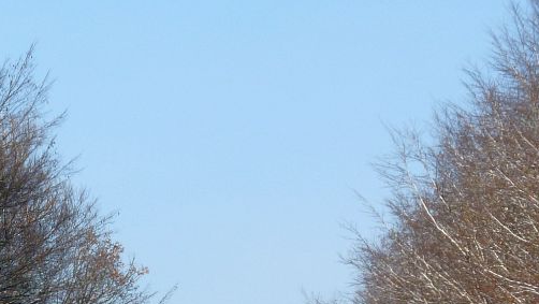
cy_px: 393
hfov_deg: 7.1
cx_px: 165
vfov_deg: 4.0
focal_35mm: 304
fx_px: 4347
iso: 80
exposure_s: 1/400
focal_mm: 22.5
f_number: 4.5
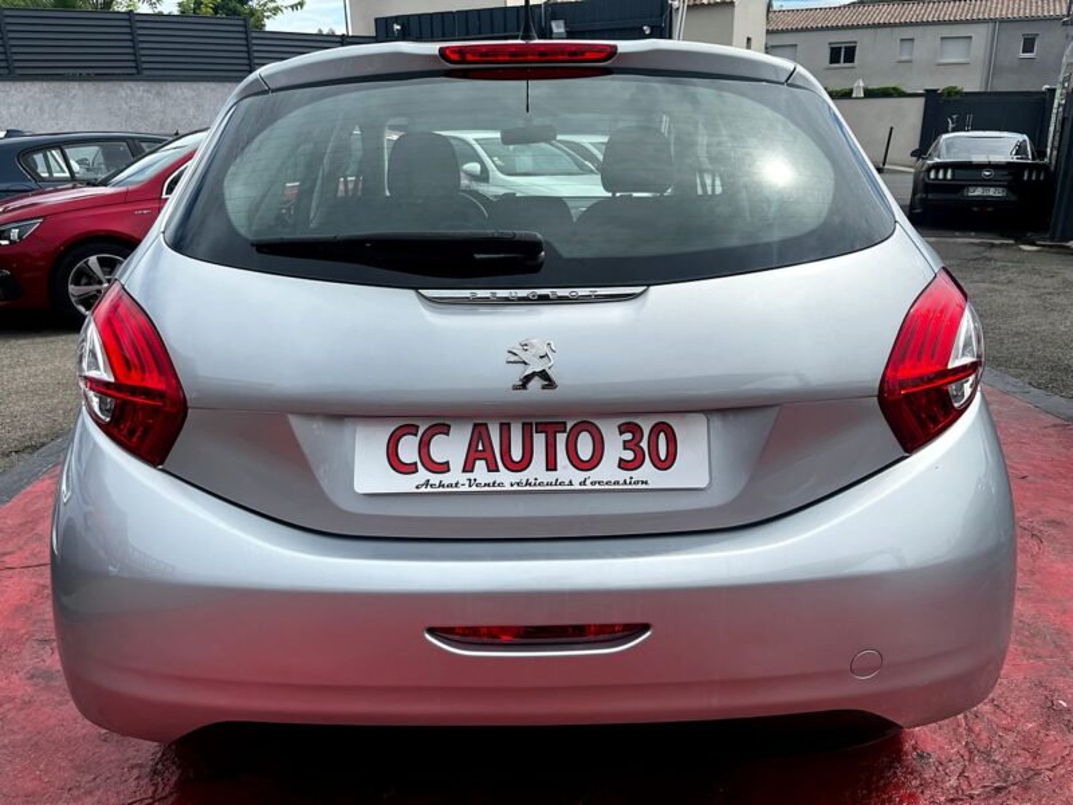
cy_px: 402
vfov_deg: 53.1
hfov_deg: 67.3
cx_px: 536
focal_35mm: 26
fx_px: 806
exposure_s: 1/3135
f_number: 1.6
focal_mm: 5.1
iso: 50
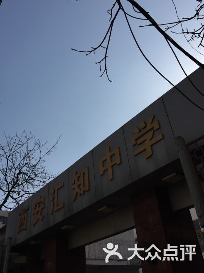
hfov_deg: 45.4
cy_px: 128
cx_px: 98
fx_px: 244
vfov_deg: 58.3
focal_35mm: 31
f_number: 2.2
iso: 25
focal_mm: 4.15
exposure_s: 1/2331
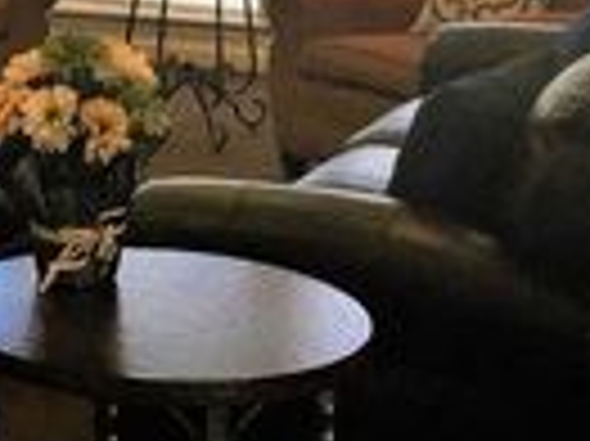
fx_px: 1890
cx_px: -162
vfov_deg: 13.1
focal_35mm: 111
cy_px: -11
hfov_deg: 16.8
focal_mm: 4.2
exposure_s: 1/120
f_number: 2.2
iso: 40
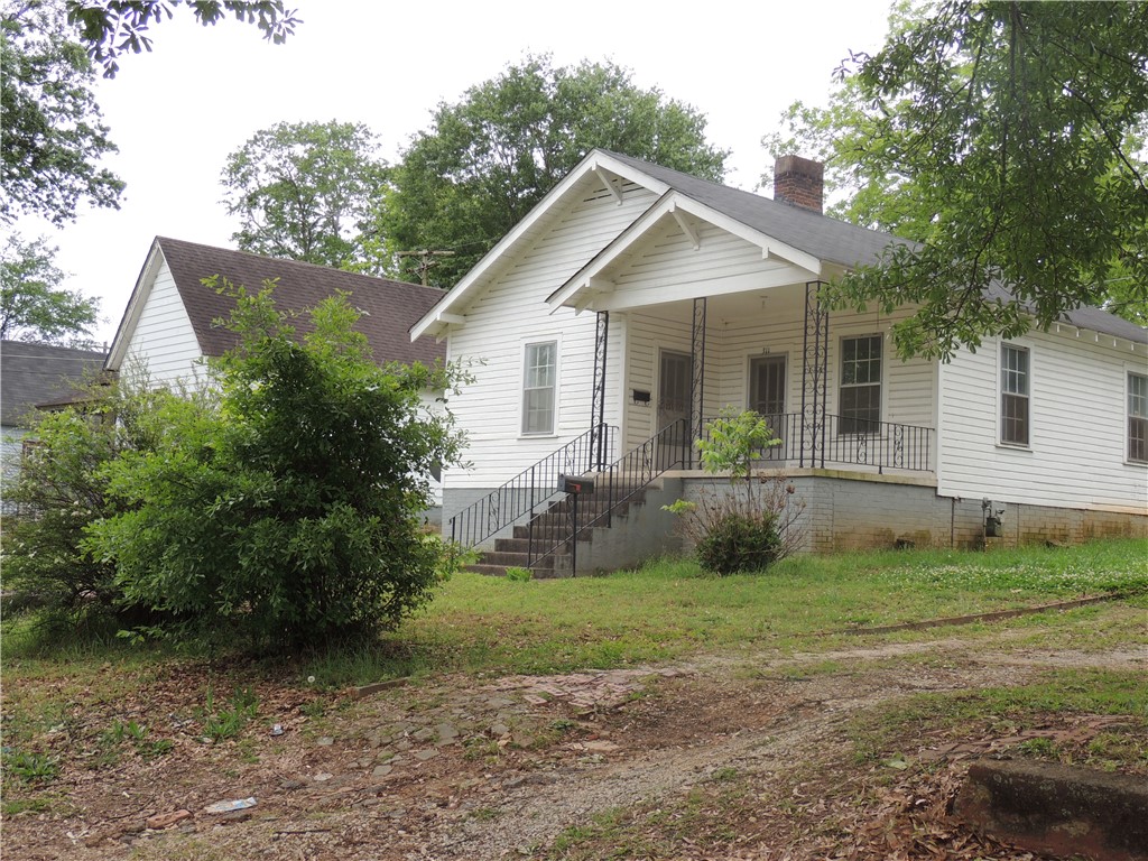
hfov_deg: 43.9
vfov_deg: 33.6
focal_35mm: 43
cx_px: 574
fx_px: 1426
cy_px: 430
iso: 100
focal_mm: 7.6
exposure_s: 1/250
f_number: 3.4
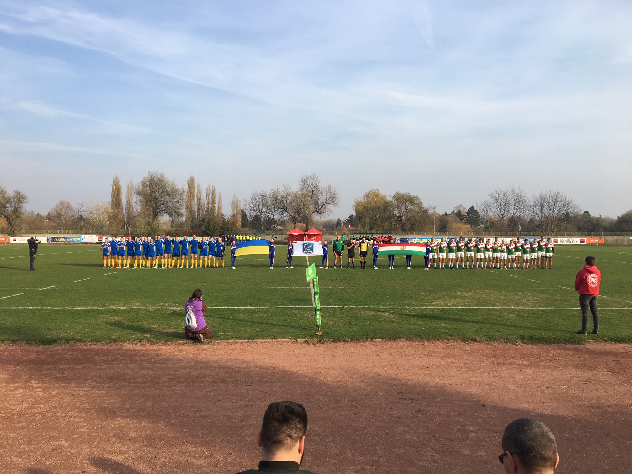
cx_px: 316
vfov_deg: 48.2
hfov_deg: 61.7
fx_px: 529
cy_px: 237
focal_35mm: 29
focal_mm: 4.15
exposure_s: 1/938
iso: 25
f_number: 2.2
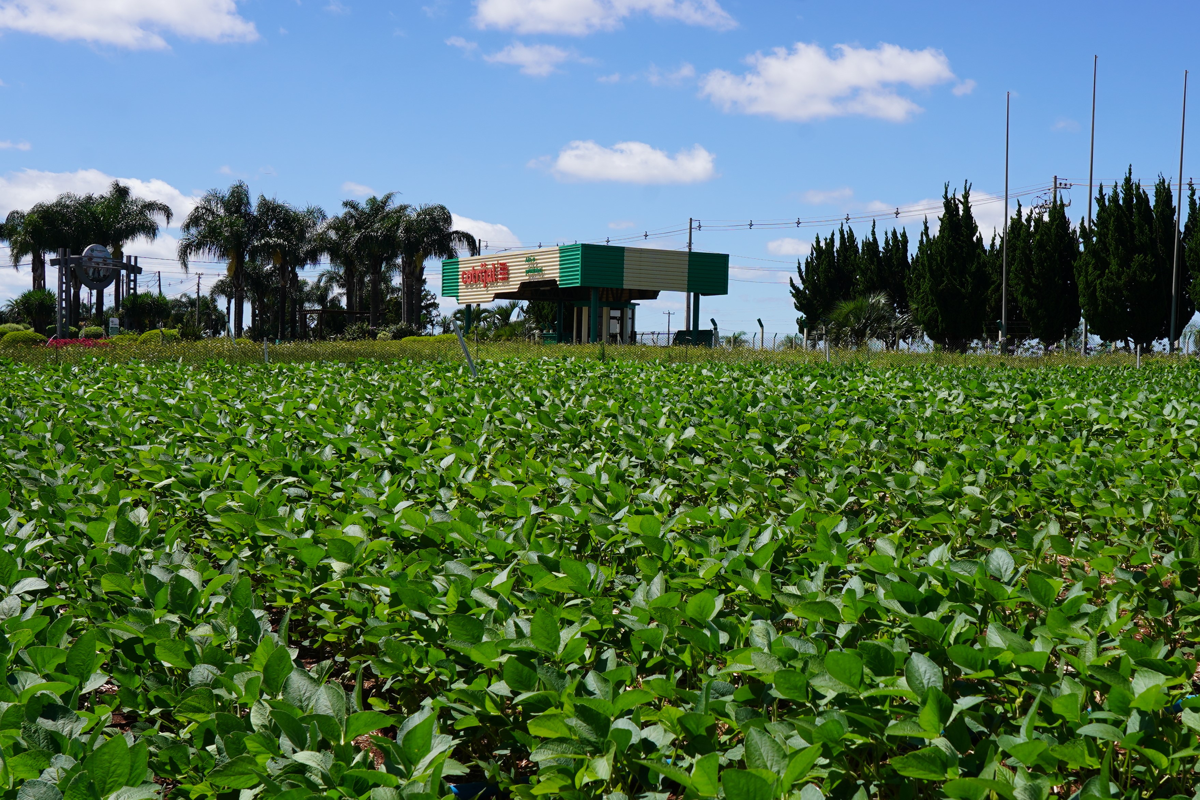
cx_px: 600
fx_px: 1067
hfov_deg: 58.7
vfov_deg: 41.1
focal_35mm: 32
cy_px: 400
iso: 100
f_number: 10
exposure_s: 1/200
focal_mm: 32
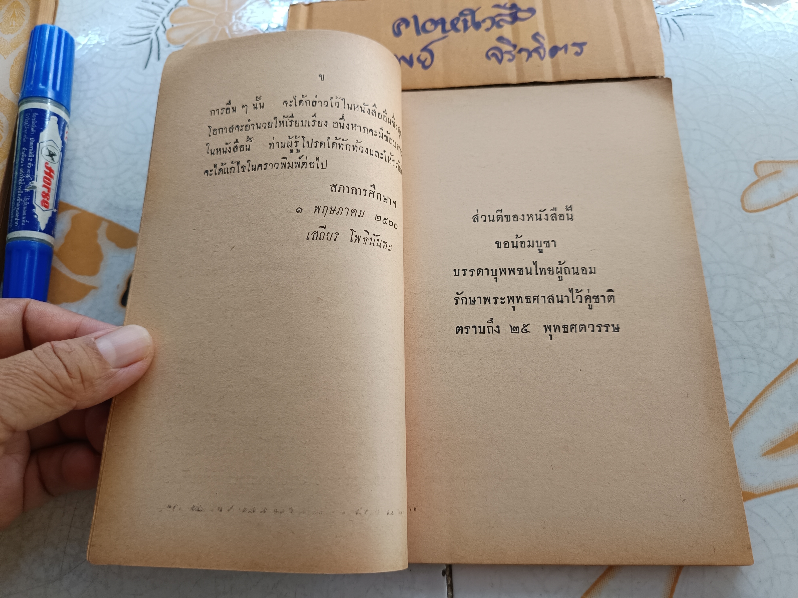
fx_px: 553
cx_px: 399
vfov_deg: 56.8
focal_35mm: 24
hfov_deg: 71.6
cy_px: 299
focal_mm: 5.31
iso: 205
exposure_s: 1/50
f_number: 1.7
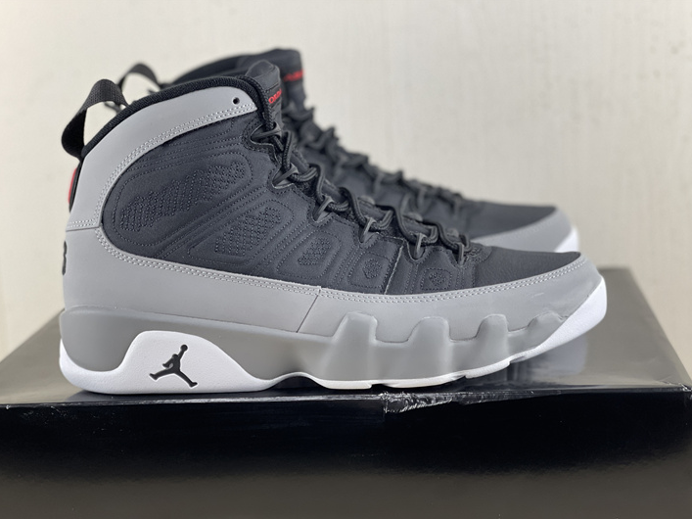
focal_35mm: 67
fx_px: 1339
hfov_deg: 29.0
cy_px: 268
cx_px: 348
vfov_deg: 21.9
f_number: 2.2
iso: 200
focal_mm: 7.5
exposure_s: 1/100
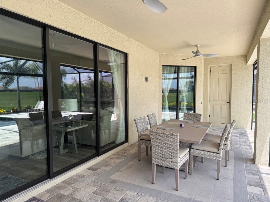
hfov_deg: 71.6
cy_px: 101
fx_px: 187
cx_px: 135
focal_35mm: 24
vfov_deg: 56.8
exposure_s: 1/522
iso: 80
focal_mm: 6.76
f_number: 1.78
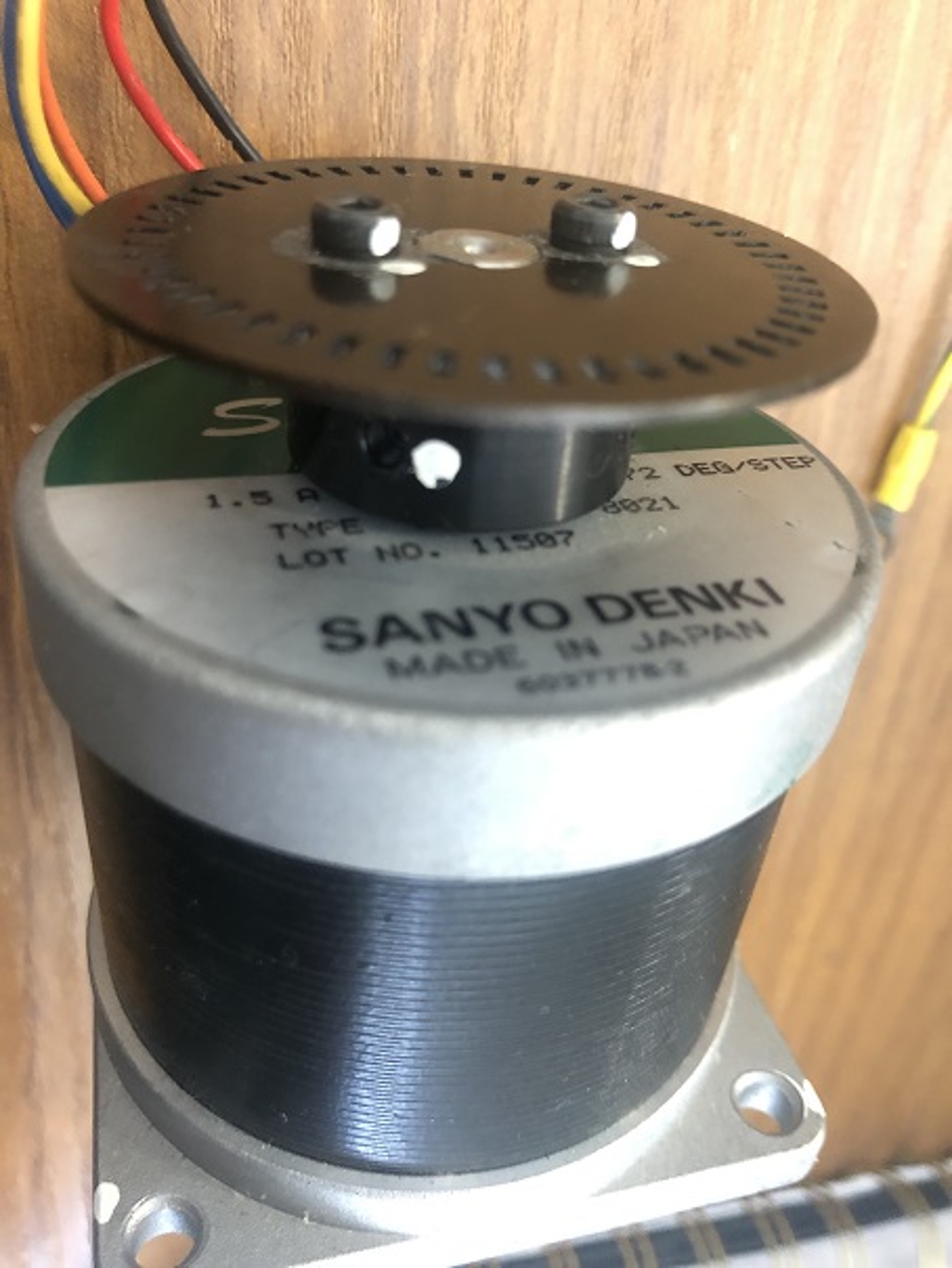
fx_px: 1026
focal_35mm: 28
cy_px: 634
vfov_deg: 63.4
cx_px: 476
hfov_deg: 49.8
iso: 100
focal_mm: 3.99
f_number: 1.8
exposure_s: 1/4
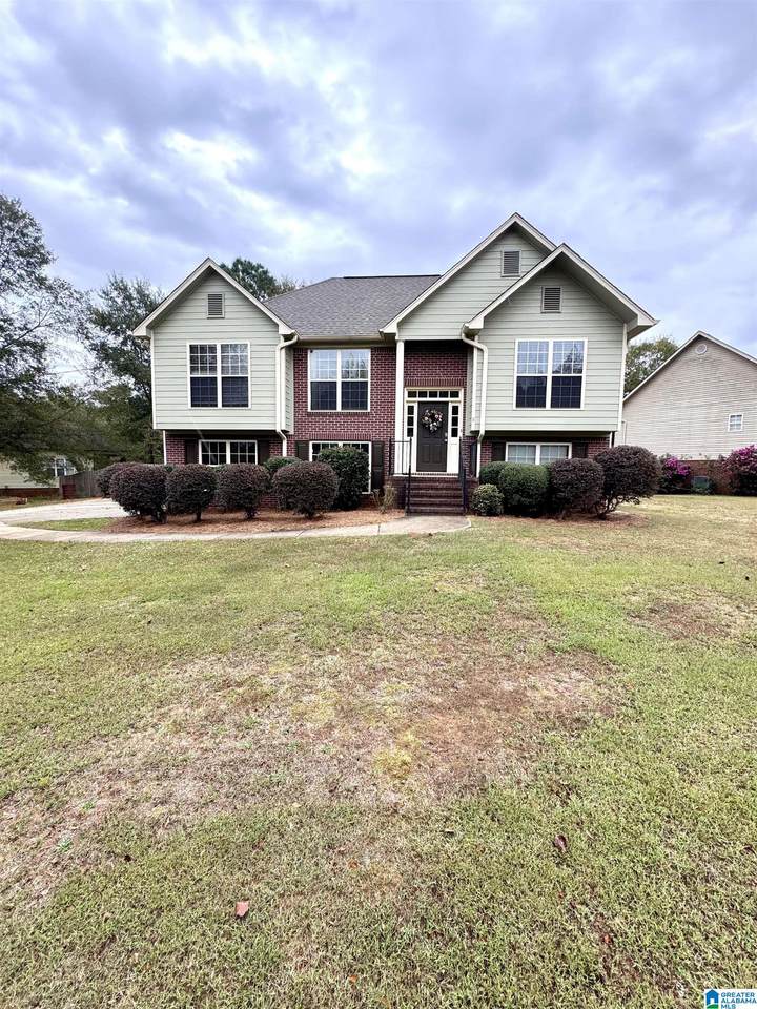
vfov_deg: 102.1
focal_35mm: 14
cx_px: 378
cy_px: 504
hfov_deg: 85.7
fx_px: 408
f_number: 2.2
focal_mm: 2.22
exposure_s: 1/198
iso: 40
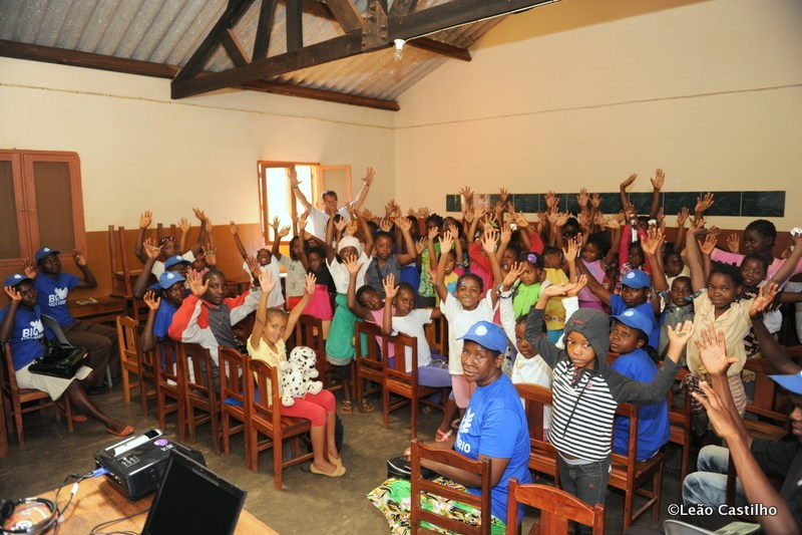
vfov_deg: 53.1
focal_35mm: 24
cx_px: 401
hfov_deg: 73.8
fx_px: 535
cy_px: 268
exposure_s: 1/250
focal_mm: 24
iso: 800
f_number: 2.8
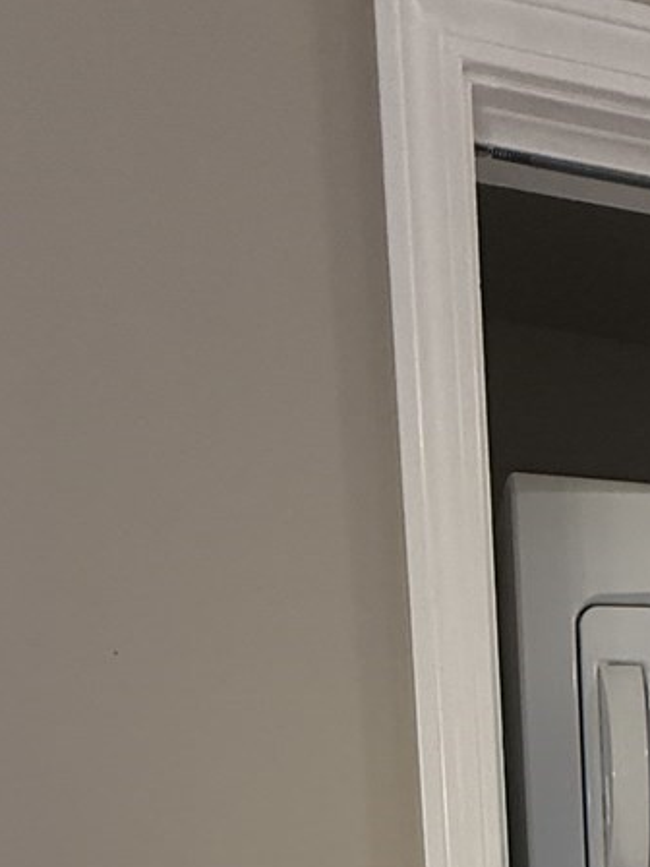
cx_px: 768
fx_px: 1202
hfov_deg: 27.0
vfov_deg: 30.0
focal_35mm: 48
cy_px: 1175
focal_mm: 2.22
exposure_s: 1/120
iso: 250
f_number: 2.2
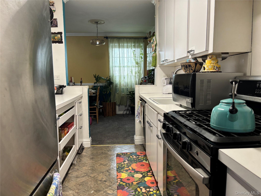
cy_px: 98
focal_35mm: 26
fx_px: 196
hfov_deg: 67.3
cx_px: 130
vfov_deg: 53.1
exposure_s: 1/60
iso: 100
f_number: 1.6
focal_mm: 5.96
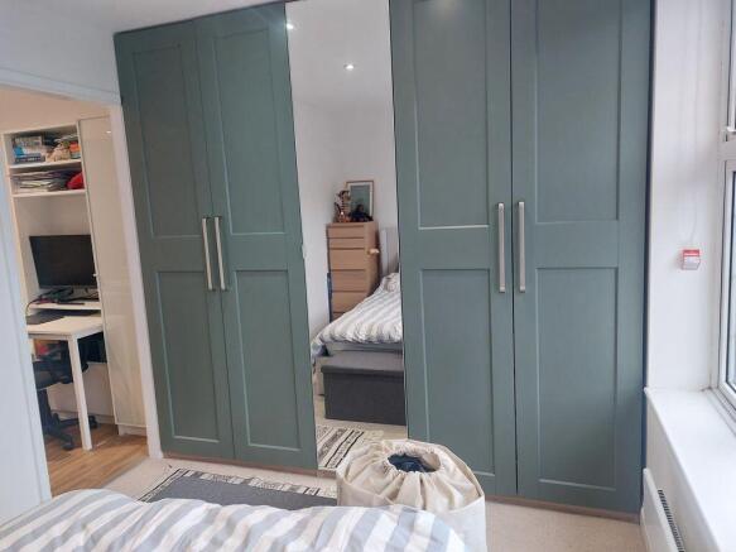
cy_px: 276
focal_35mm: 25
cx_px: 368
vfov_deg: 54.9
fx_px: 531
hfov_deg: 69.4
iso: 250
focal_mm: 5.23
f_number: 1.8
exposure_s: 1/50
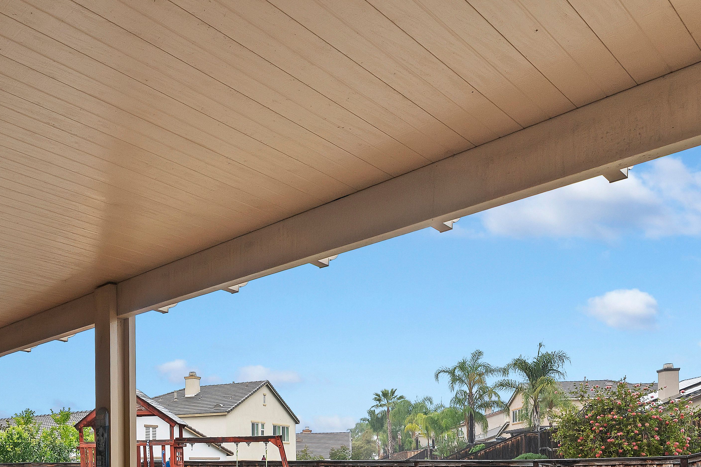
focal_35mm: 30
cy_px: 491
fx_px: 584
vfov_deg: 37.7
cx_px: 132
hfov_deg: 57.0
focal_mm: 14
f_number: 10
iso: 500
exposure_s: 1/100
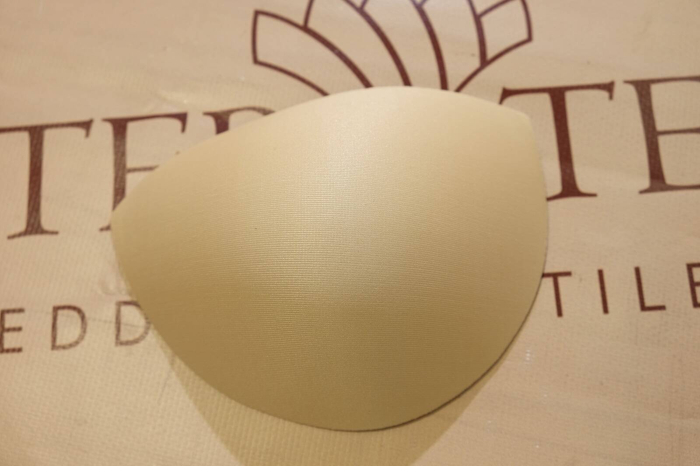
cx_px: 350
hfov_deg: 45.4
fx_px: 836
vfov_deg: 31.2
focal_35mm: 43
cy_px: 233
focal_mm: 28.9
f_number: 4.5
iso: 200
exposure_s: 1/140
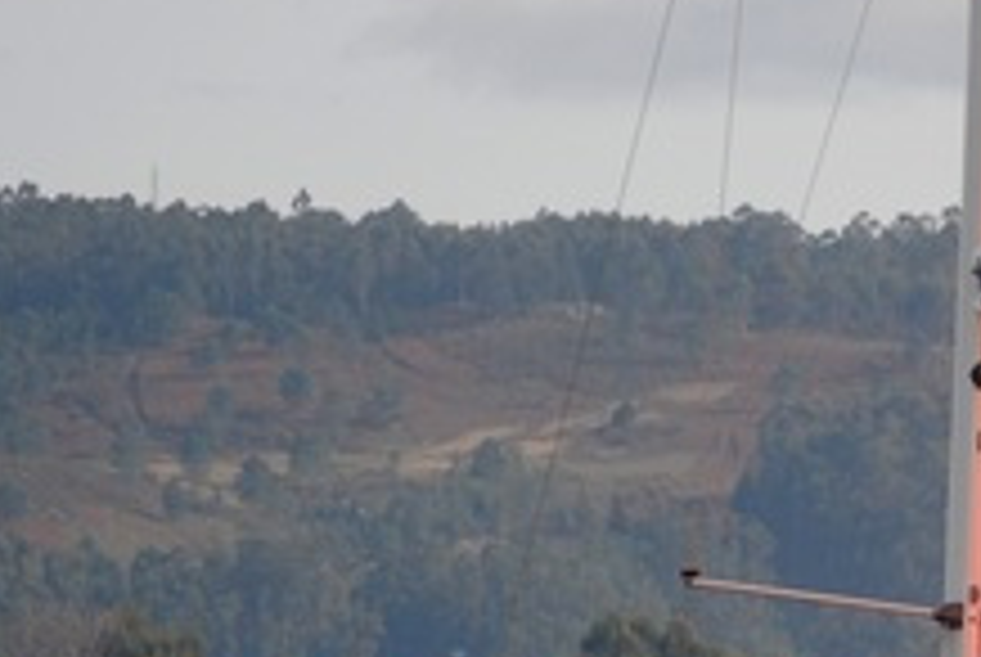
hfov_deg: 2.7
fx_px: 21067
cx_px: 1323
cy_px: 1210
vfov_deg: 1.8
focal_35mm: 772
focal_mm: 125
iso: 125
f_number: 5.6
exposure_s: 1/500
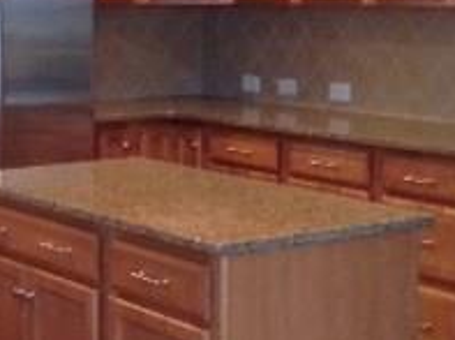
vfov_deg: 13.8
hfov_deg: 18.2
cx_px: 90
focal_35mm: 107
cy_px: 111
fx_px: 1404
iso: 250
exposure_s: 1/20
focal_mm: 3.3
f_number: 2.4
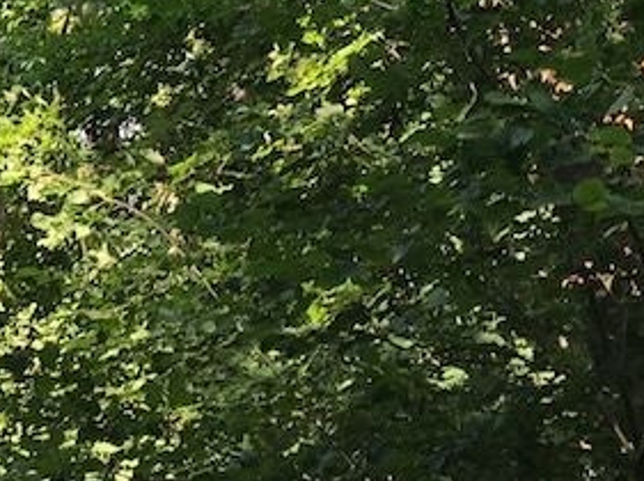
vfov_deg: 14.9
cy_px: -207
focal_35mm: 93
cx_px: -248
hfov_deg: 19.1
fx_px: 1728
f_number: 2.2
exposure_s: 1/50
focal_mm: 4.15
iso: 25
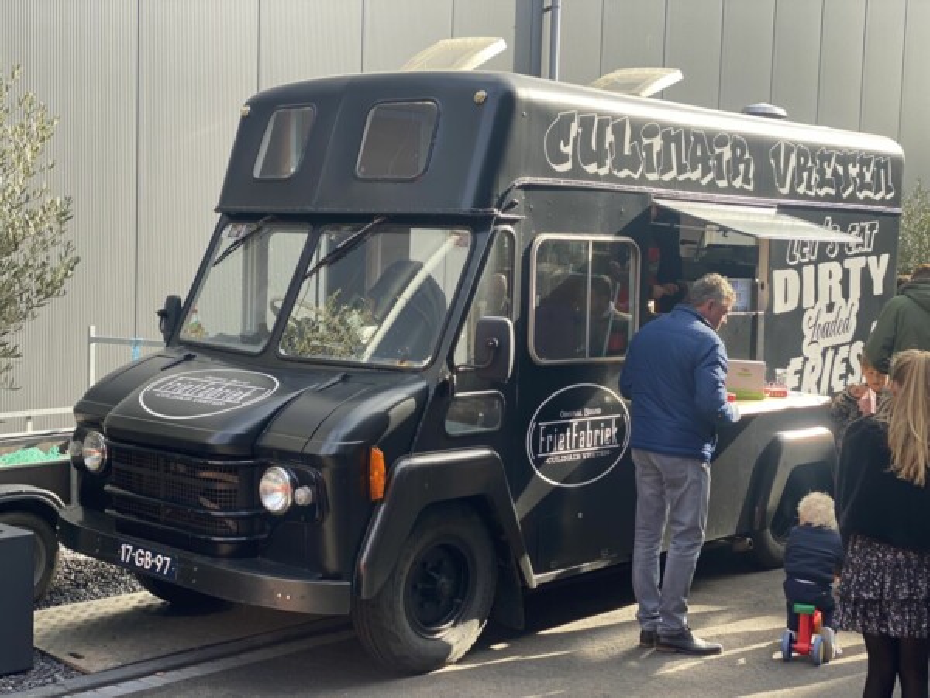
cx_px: 465
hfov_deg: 36.8
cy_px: 349
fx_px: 1397
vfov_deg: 28.0
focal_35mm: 52
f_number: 2
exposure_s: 1/219
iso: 20
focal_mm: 6
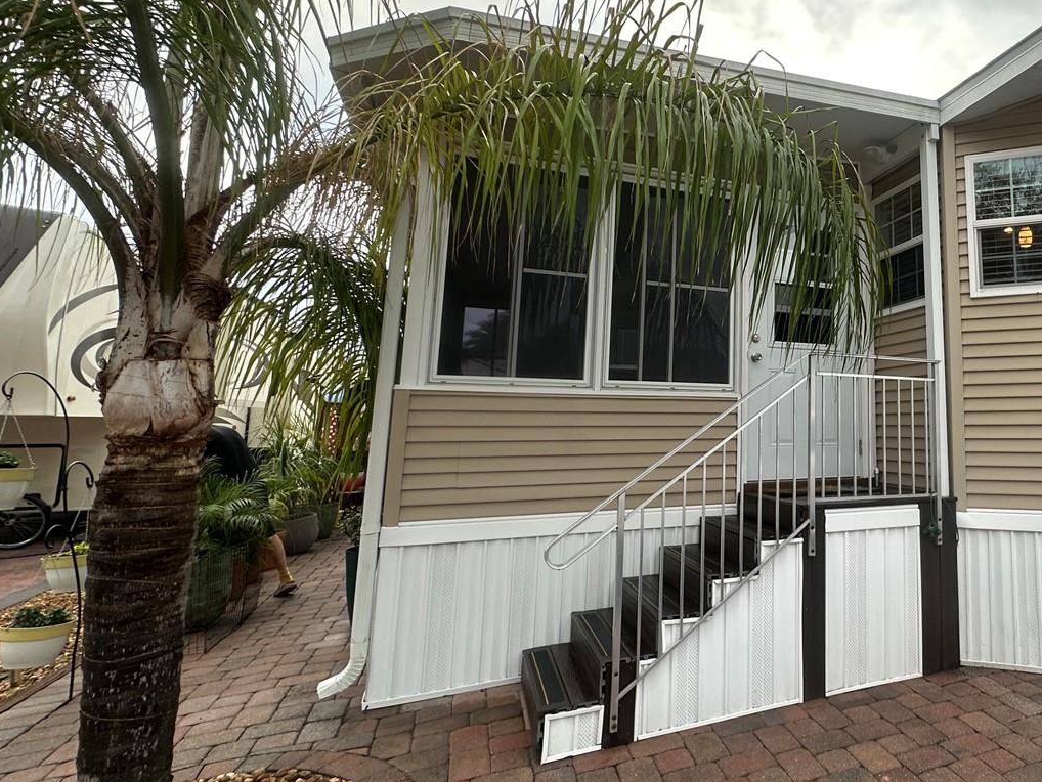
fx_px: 662
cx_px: 797
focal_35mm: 22
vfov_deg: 60.8
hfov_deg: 70.6
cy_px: 334
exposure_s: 1/99
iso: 50
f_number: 2.2
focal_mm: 2.22
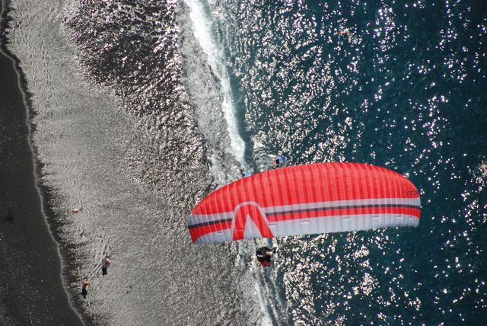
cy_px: 163
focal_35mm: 300
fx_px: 4062
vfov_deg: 4.6
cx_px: 244
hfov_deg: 6.9
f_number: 5.6
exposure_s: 1/800
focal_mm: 200
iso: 200
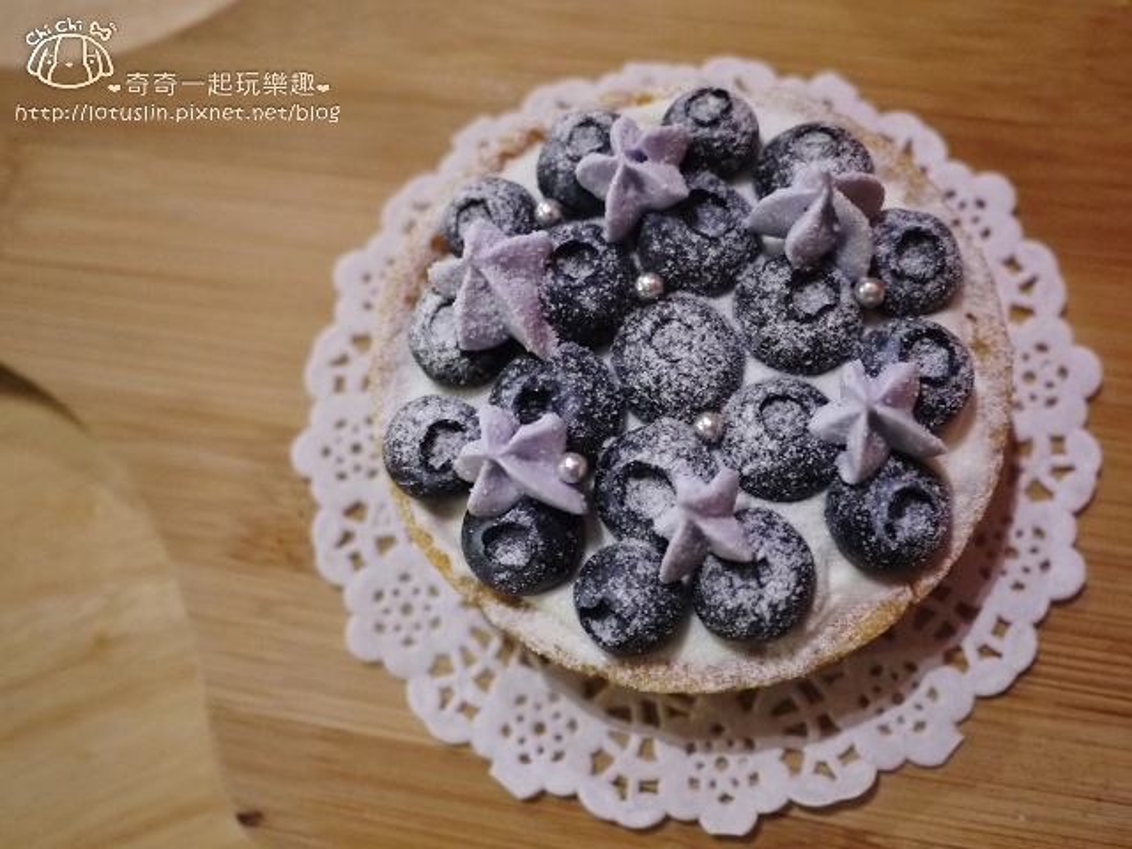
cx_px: 566
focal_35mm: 28
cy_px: 424
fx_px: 916
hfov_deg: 63.4
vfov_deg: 49.7
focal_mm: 14
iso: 800
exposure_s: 1/50
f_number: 2.5
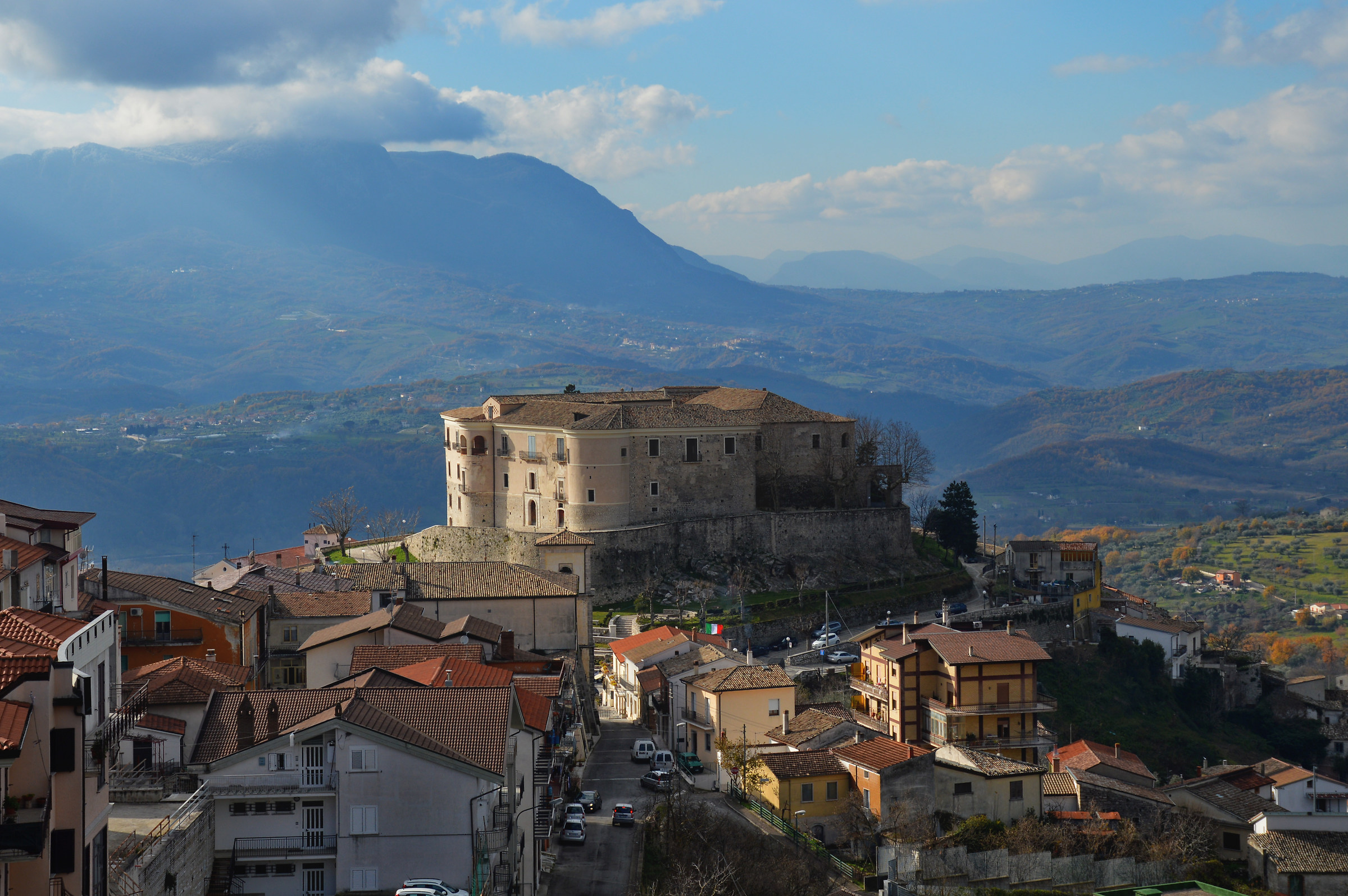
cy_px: 448
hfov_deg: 29.3
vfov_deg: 19.7
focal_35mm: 69
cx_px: 674
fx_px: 2581
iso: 100
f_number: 8
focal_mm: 46
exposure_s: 1/250
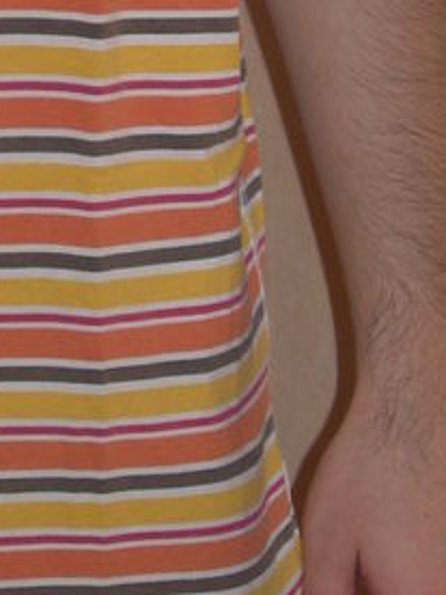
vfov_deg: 6.6
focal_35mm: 297
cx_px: -203
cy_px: -11
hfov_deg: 5.0
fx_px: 5102
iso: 116
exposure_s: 1/60.1
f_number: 4
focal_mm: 17
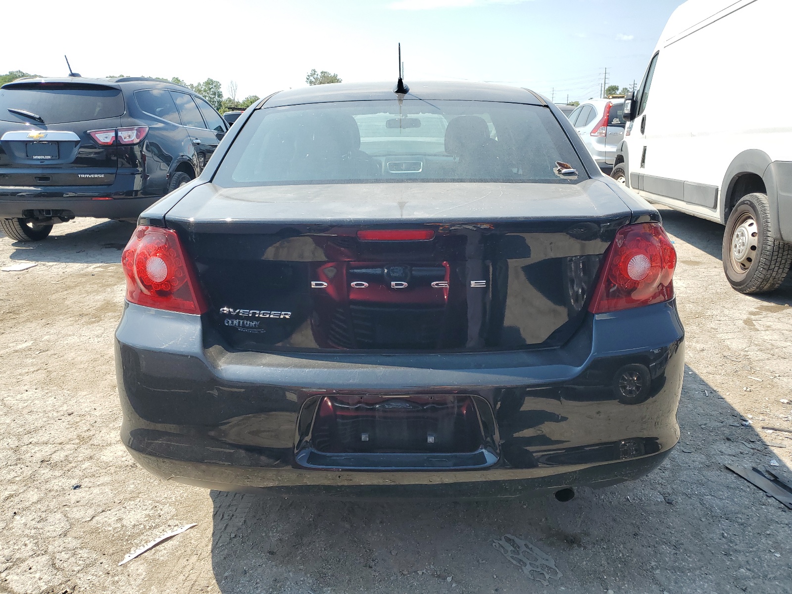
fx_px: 595
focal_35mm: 26
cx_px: 396
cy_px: 297
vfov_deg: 53.1
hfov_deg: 67.3
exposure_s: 1/1667
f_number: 1.5
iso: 50
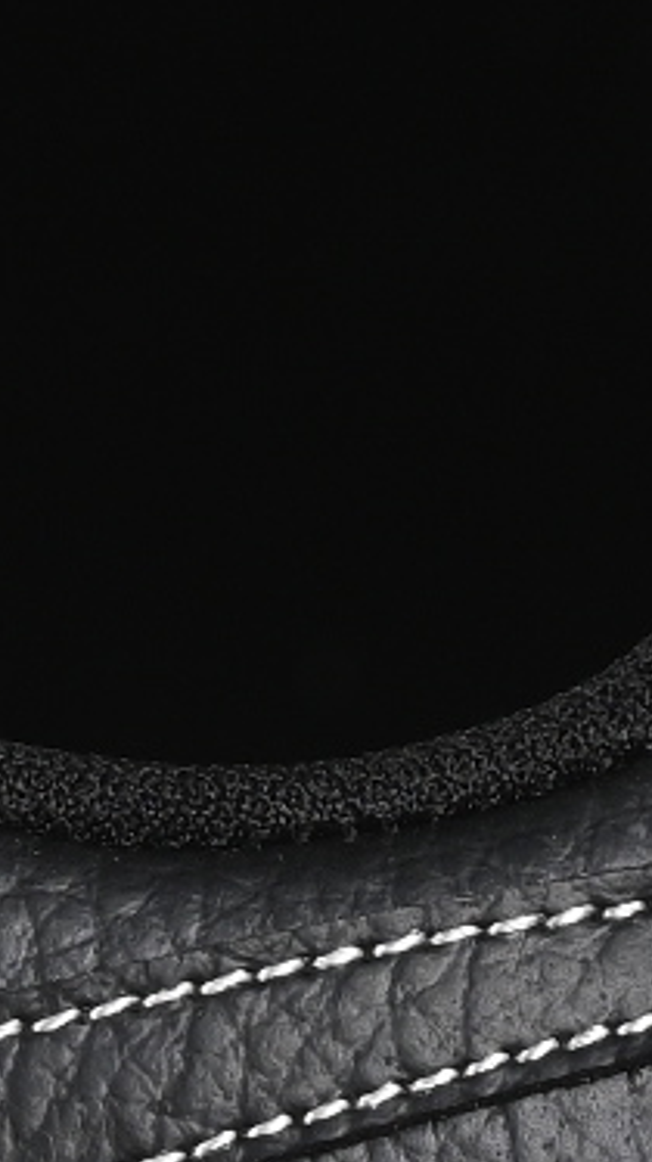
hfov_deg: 2.1
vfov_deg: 3.7
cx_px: -1571
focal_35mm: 585
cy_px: 938
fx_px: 18004
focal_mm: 50
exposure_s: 1/60
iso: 160
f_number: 6.3
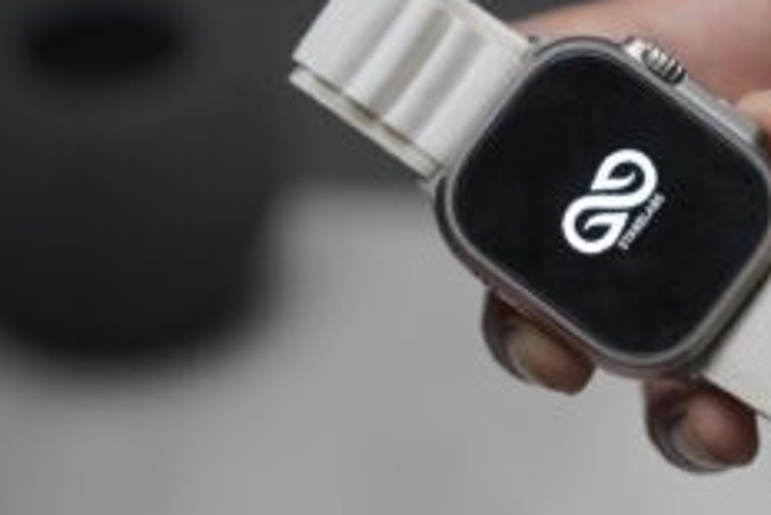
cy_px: 251
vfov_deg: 8.9
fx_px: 3322
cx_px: 661
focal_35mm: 155
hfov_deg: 13.2
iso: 2000
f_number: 4
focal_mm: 90
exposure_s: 1/200
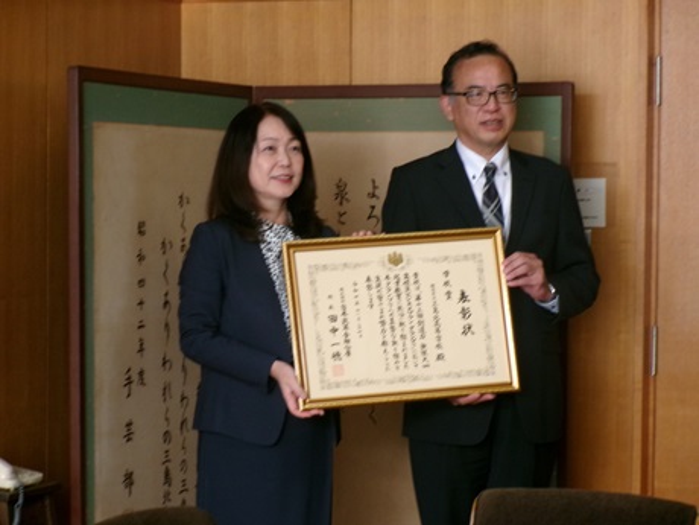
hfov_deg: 17.1
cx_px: 350
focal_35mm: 115
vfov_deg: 12.9
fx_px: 2322
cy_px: 262
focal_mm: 20.6
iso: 400
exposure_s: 1/50
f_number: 6.2
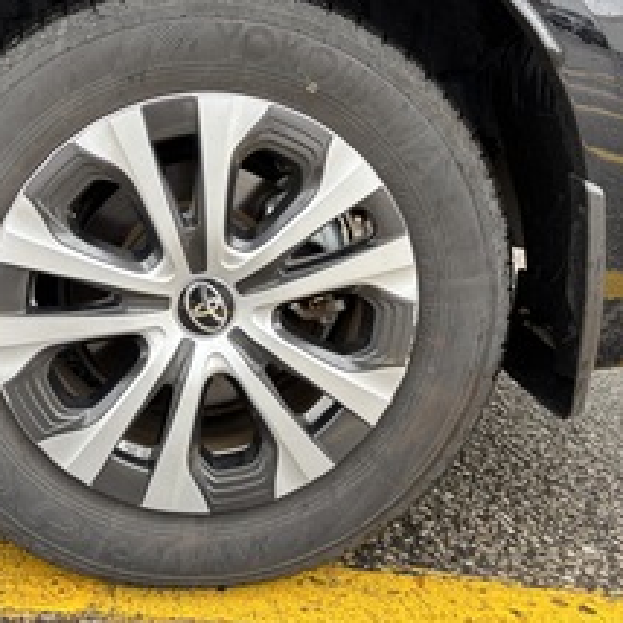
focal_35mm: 45
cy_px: 202
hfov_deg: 37.1
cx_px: 207
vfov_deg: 37.1
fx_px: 916
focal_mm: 5.96
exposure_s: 1/121
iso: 50
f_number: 1.6
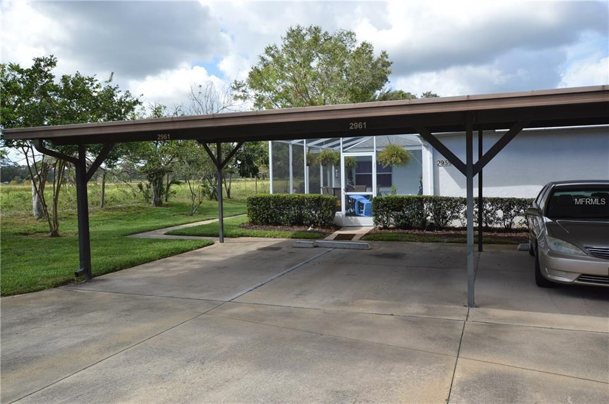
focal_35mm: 30
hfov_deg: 62.0
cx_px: 304
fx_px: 507
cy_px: 202
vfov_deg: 43.5
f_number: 8
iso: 100
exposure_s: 1/200
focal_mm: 20
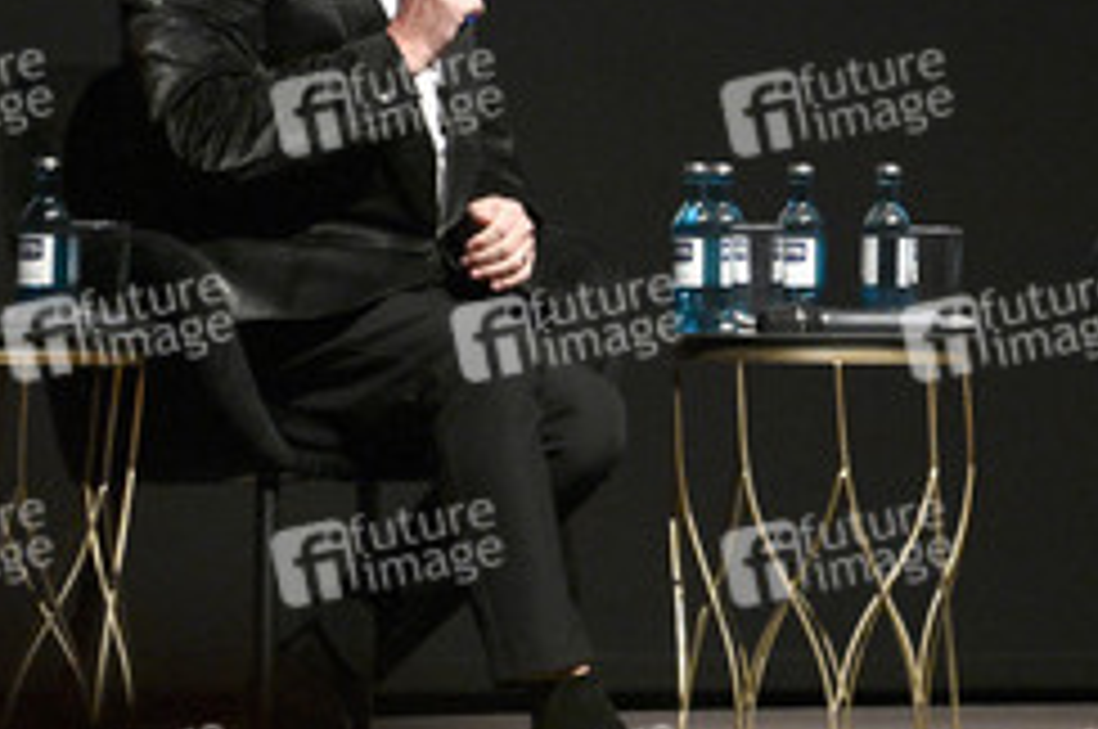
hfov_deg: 3.7
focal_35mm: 555
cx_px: 898
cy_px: 216
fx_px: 16905
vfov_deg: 2.5
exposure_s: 1/250
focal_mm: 300
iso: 16000
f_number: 5.6
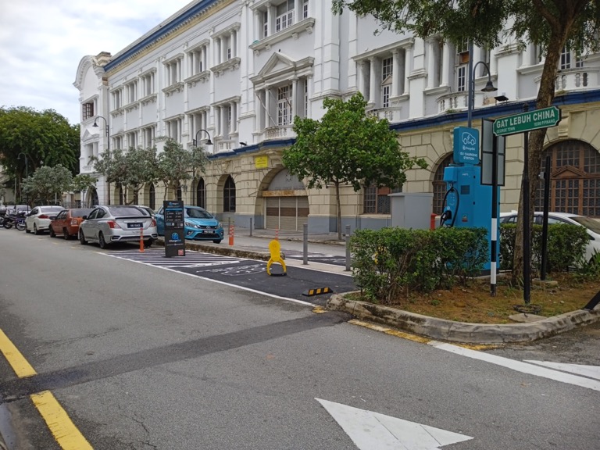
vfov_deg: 49.7
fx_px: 485
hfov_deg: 63.4
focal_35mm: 28
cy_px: 225
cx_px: 300
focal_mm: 3.43
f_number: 2.2
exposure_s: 1/921
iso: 100
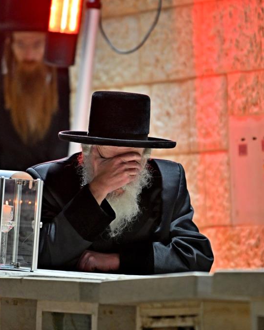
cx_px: 165
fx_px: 4141
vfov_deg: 4.6
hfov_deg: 3.7
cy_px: 165
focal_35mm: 424
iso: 800
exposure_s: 1/250
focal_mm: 200
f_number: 2.8
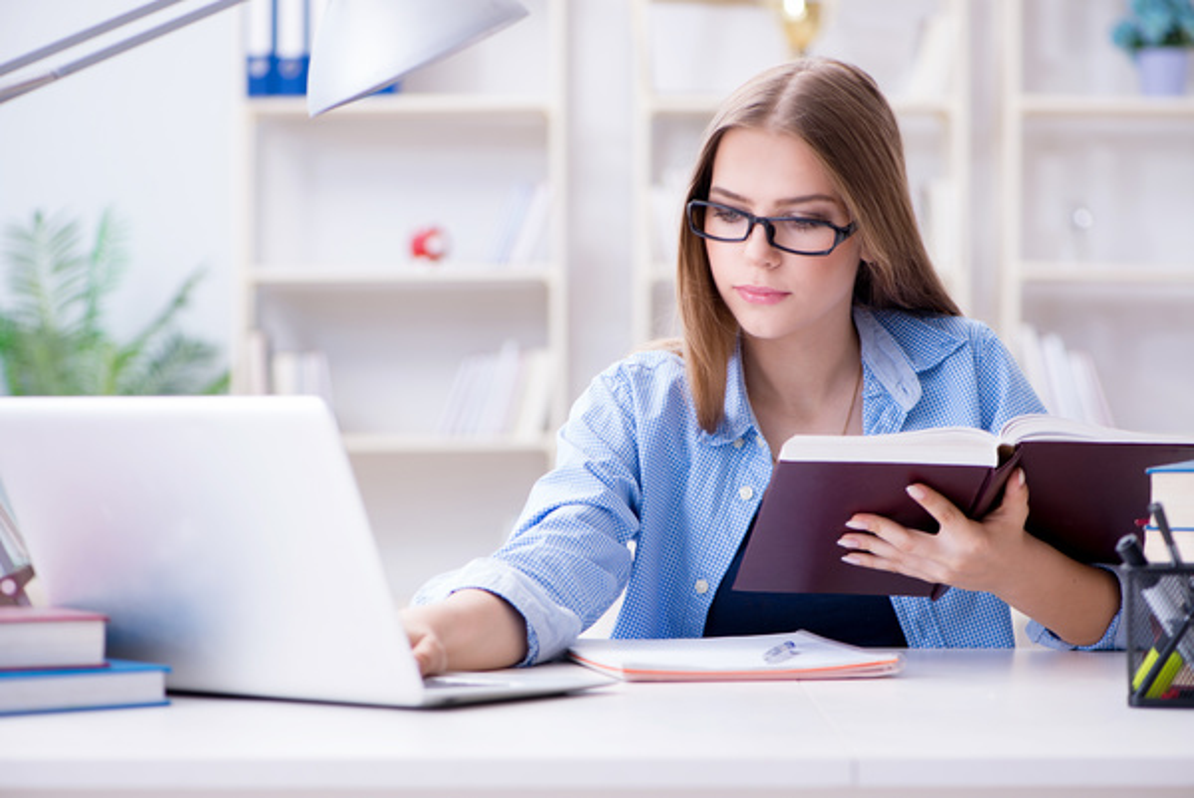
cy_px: 399
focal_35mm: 105
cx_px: 597
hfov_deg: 19.4
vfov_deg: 13.1
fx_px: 3485
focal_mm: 105
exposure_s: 1/100
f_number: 5
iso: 160
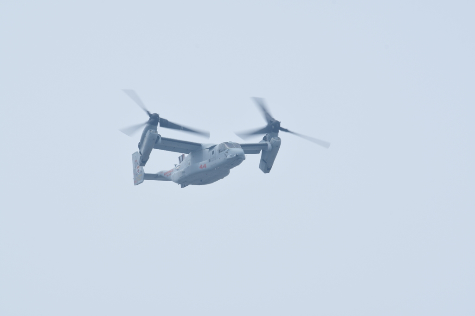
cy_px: 158
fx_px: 9892
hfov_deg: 2.8
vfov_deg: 1.8
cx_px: 238
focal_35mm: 750
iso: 100
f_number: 11
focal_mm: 500
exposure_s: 1/160
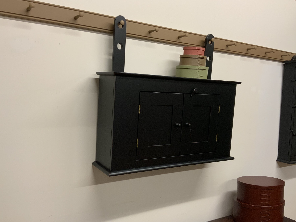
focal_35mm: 33
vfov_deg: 42.9
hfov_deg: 55.4
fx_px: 282
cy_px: 112
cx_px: 148
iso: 80
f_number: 1.8
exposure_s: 1/60
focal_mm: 3
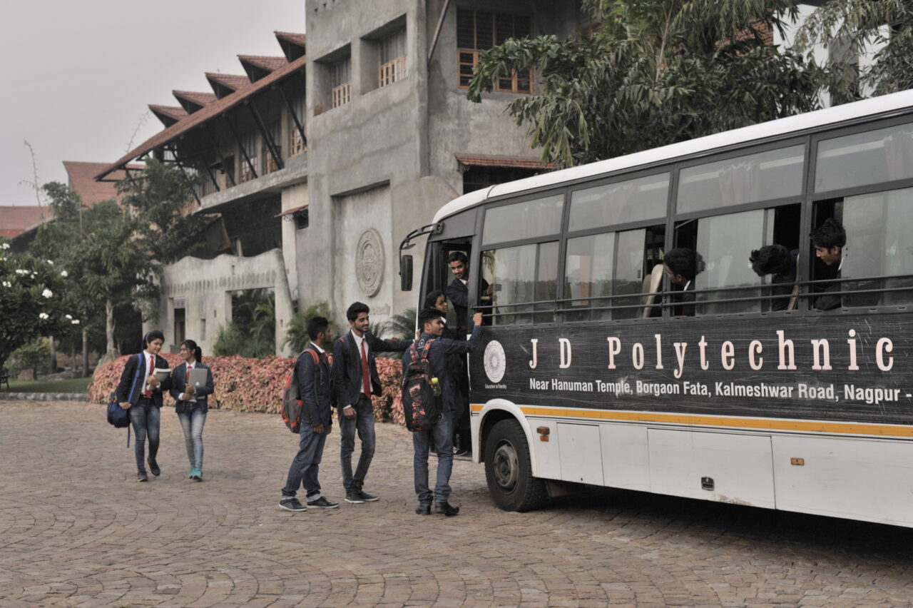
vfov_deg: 27.0
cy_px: 304
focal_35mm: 50
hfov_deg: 39.6
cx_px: 456
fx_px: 1267
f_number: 4.5
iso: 640
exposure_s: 1/60
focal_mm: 50
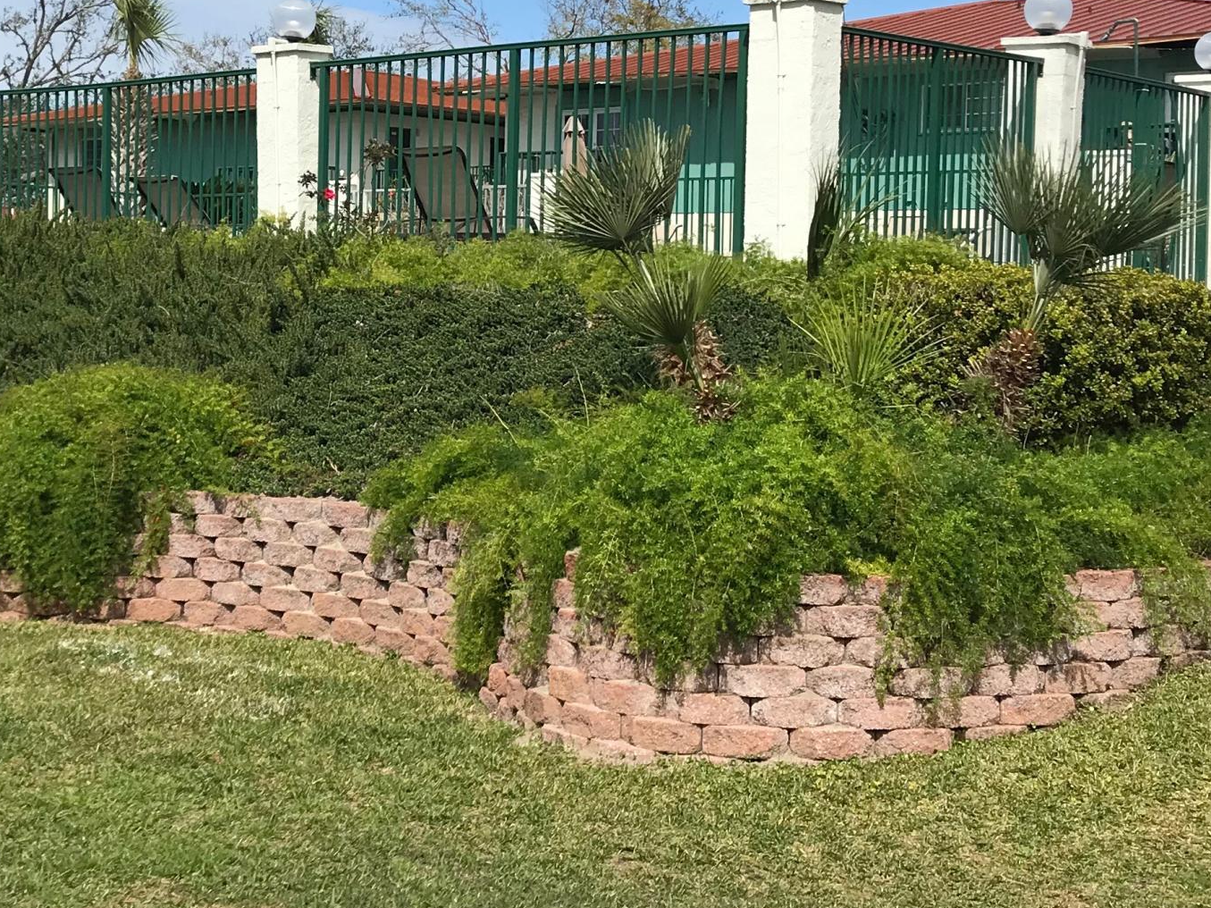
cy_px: 325
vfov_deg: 23.6
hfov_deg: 30.7
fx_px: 2169
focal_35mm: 62
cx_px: 315
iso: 20
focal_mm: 3.99
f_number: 1.8
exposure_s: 1/2817
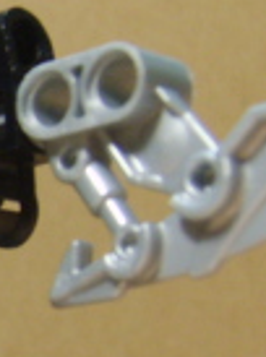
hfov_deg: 8.5
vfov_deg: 12.0
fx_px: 1688
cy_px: 302
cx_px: -279
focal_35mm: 164
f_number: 2.8
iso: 123
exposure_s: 1/10
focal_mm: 7.4
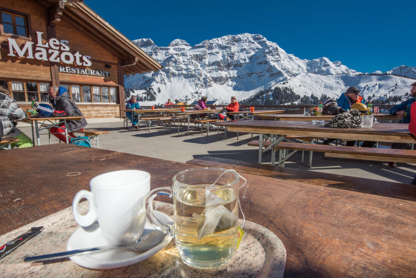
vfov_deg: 64.6
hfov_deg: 86.9
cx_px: 208
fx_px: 220
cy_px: 139
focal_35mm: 19
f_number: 18
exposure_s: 1/320
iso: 200
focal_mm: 19
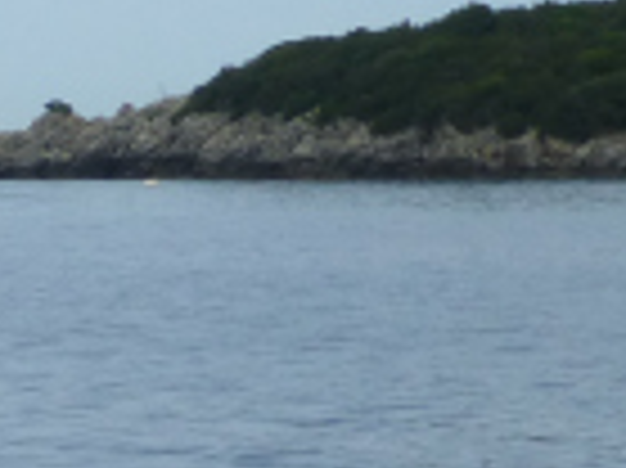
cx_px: -797
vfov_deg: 6.4
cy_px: 234
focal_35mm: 231
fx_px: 4174
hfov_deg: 8.0
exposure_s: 1/1300
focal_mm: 6.9
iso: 100
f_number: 3.9
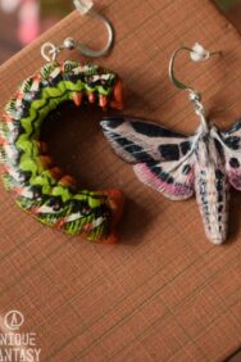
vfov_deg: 20.0
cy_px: 131
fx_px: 1024
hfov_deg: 13.4
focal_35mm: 102
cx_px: 151
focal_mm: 48
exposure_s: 1/80
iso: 400
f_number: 5.3
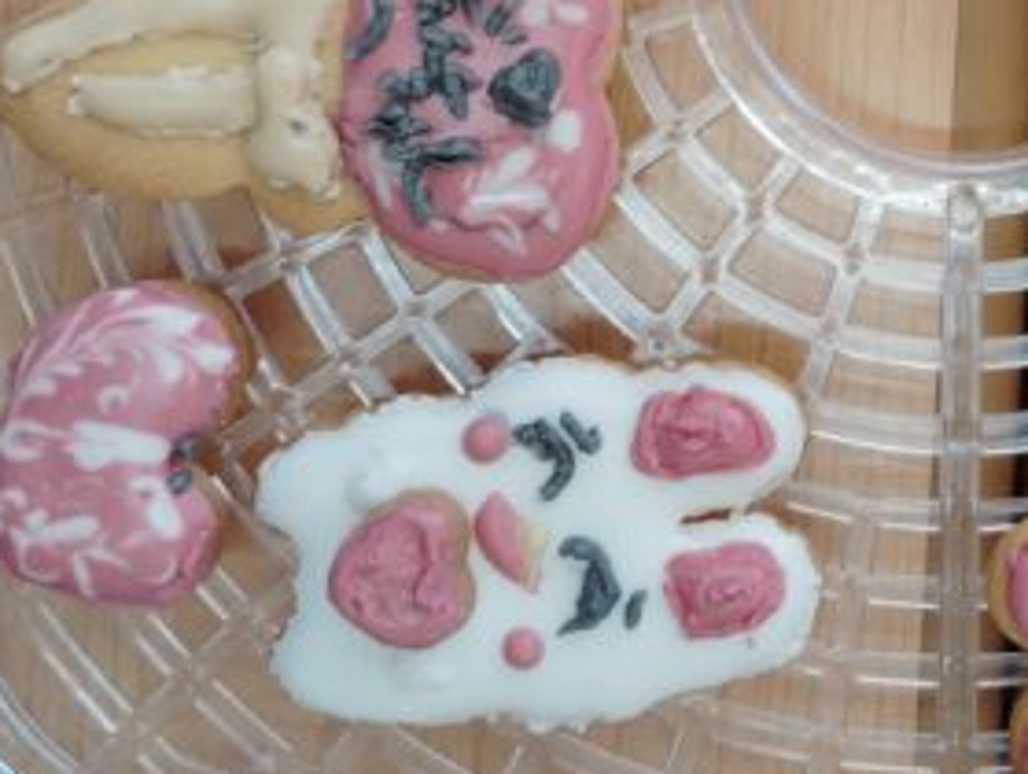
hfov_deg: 24.2
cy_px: -55
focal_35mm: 77
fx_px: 2290
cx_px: 1017
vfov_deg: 18.5
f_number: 1.8
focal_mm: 4.22
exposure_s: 1/100
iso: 166
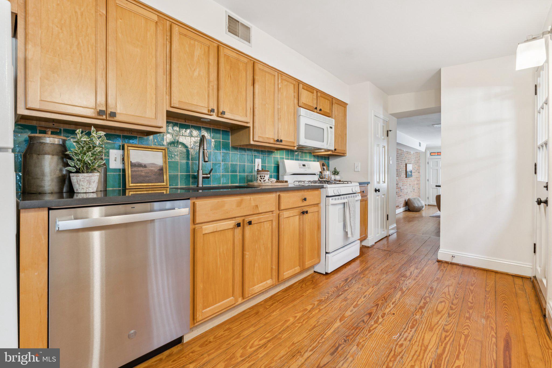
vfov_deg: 73.7
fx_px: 245
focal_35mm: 16
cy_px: 184
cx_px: 276
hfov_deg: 96.7
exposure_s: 1/4
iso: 200
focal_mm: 16
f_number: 7.1
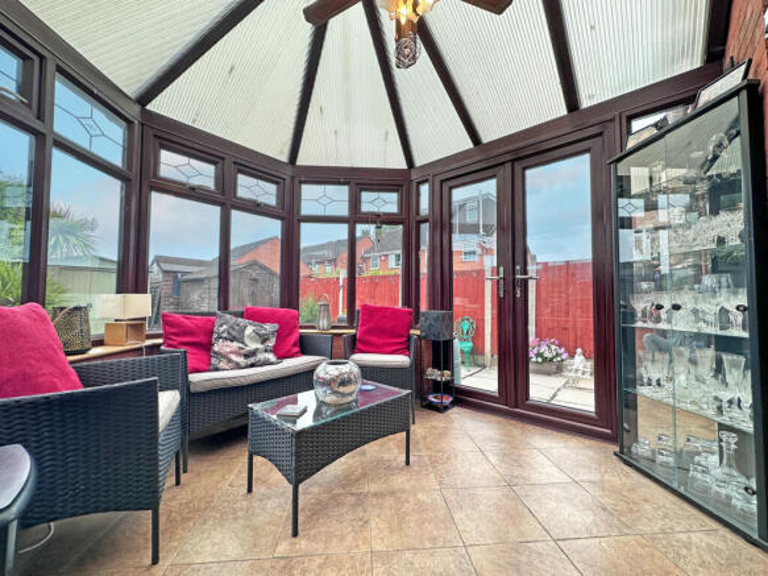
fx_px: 311
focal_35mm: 14
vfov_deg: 85.7
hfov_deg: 102.1
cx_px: 384
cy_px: 288
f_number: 2.2
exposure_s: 1/158
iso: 40
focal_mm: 2.22
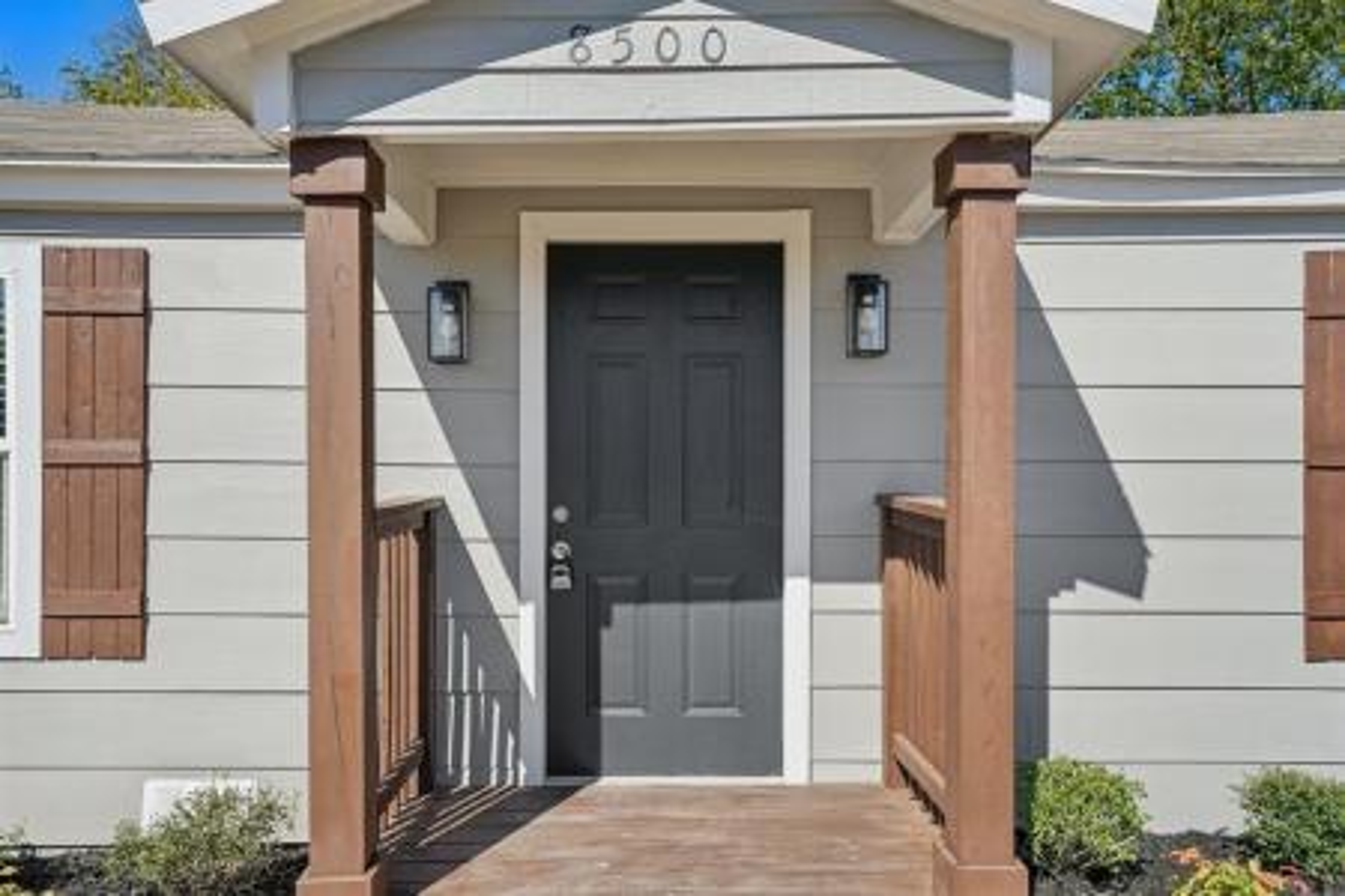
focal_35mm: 29
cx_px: 672
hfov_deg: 63.7
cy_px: 448
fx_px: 1083
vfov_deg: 45.0
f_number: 8
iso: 100
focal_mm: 29
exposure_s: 1/250
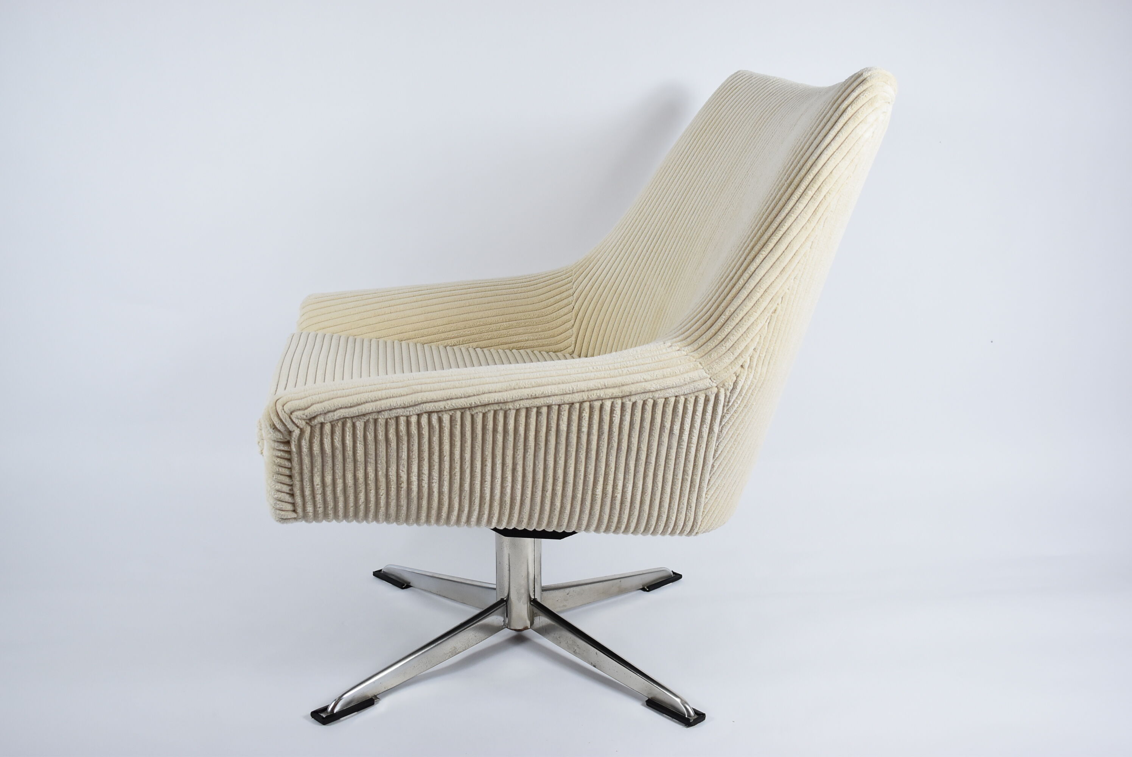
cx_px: 566
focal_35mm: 38
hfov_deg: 51.2
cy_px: 378
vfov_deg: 35.6
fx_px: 1180
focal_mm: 25
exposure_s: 1/125
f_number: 5
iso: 800
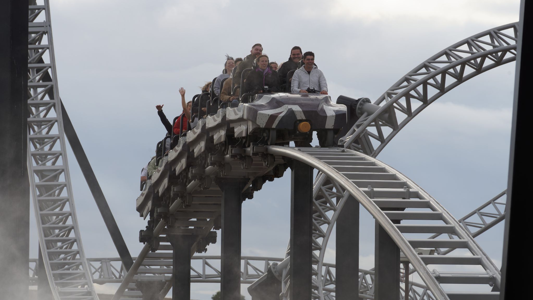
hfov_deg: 8.6
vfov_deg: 4.8
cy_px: 148
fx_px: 3547
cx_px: 267
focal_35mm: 251
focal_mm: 239
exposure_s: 1/1000
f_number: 11
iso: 1250
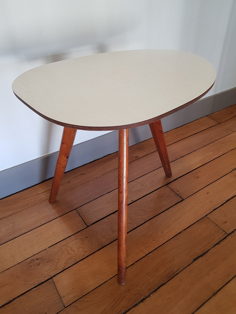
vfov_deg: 67.3
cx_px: 118
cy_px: 157
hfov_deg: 53.1
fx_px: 236
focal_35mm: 26
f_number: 1.7
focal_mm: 4.2
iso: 160
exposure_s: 1/50
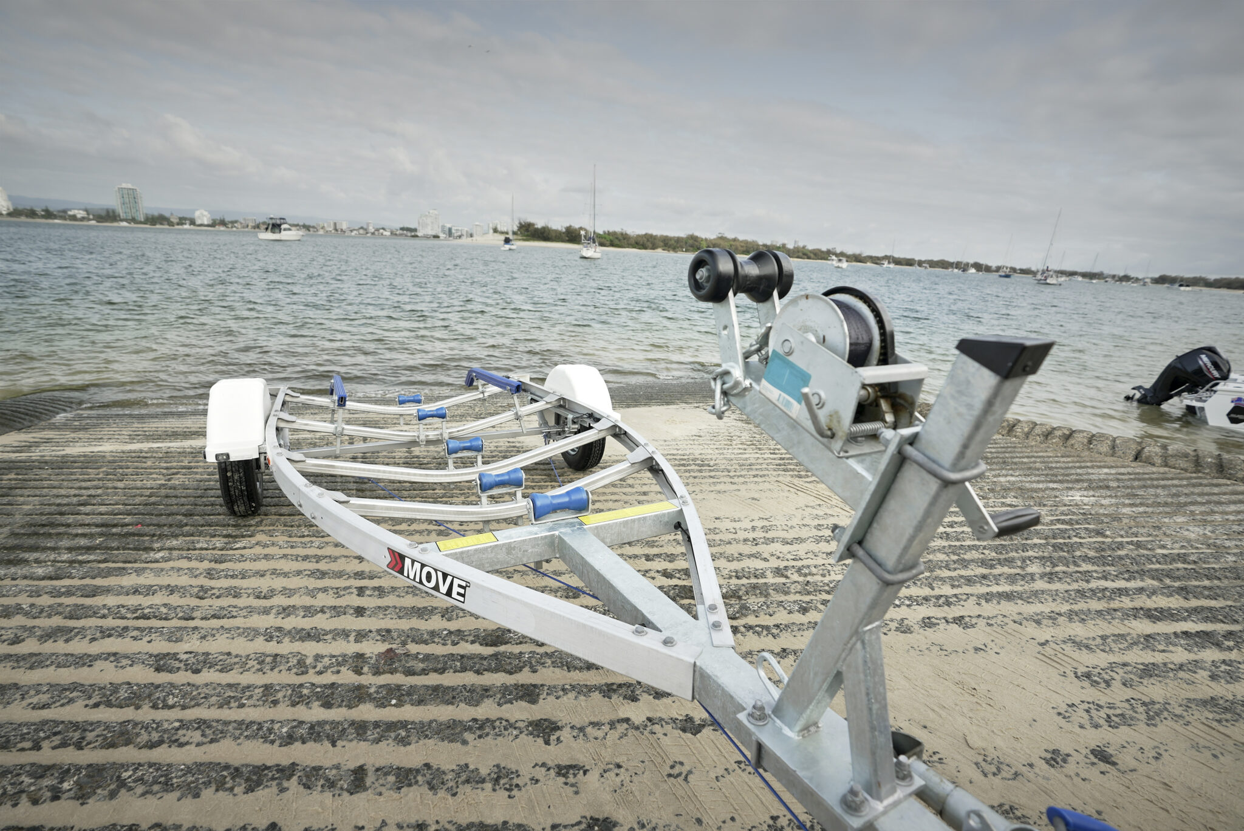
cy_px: 416
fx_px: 553
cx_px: 622
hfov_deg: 96.7
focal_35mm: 16
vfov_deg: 73.8
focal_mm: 16
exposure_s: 1/200
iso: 100
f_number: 4
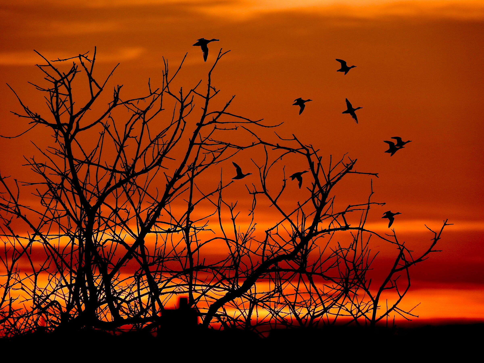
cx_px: 242
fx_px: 7690
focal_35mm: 550
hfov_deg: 3.6
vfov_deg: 2.7
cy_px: 182
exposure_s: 1/800
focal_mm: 98.5
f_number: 5.6
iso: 100
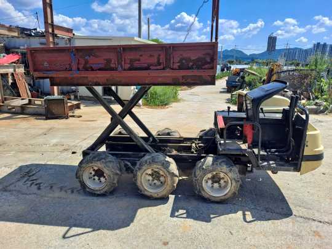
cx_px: 166
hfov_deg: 69.4
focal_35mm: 25
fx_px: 240
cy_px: 124
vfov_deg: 54.9
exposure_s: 1/1159
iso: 32
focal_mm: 4.6
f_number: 2
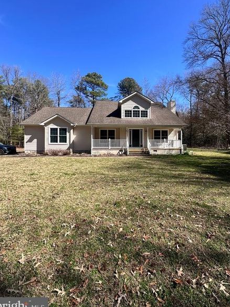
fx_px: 142
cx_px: 123
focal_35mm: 16
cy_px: 141
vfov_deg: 94.3
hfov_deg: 77.9
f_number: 2.2
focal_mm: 2.22
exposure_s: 1/1208
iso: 40
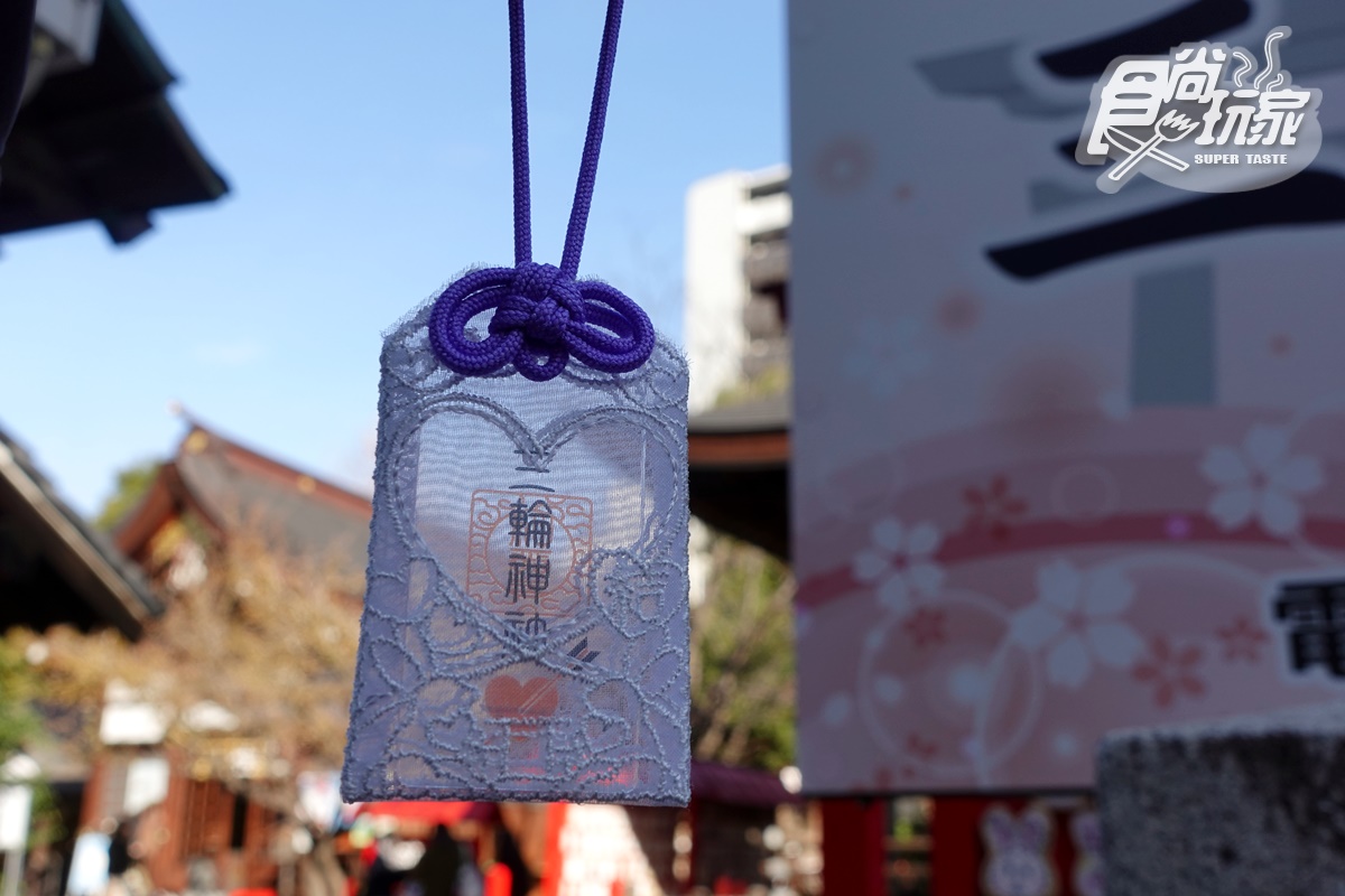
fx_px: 1382
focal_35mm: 37
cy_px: 448
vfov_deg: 35.9
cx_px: 672
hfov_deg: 51.9
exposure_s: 1/250
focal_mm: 14.3
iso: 125
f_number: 5.6
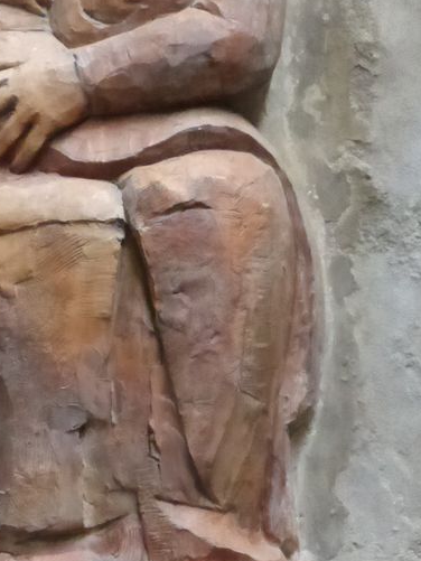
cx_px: 55
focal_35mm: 362
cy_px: 46
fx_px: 5868
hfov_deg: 4.1
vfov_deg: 5.5
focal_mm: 27.6
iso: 1600
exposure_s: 1/60
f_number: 5.4
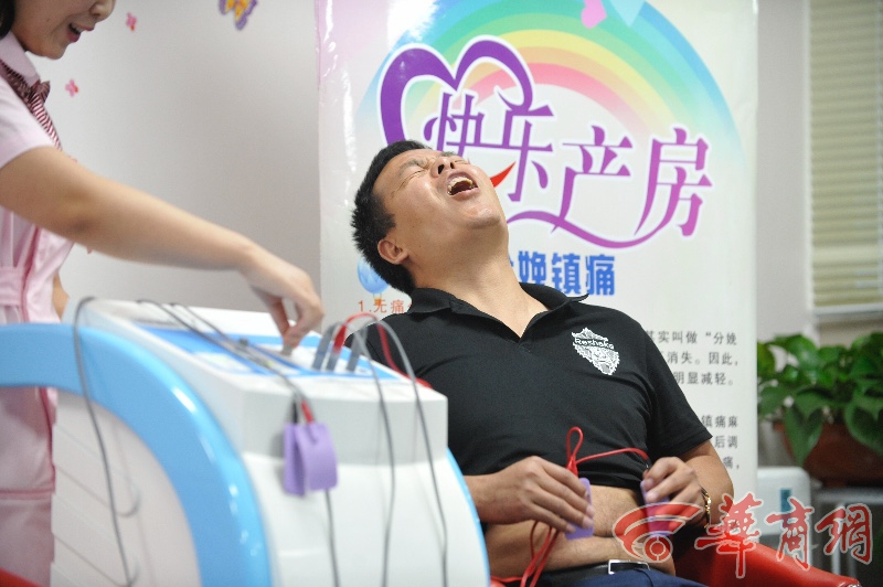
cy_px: 294
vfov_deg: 10.9
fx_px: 3063
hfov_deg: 16.4
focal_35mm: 125
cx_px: 442
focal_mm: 125
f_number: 3.5
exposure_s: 1/100
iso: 2000
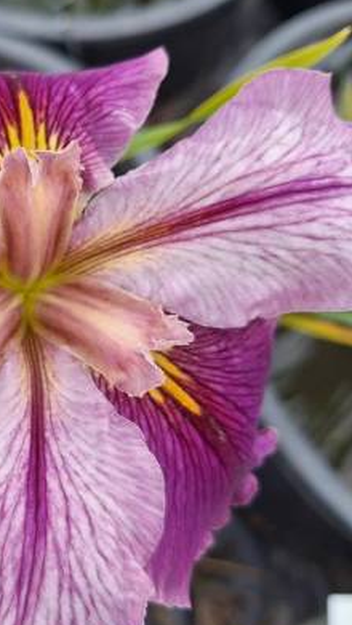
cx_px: -5
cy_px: 313
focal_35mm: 41
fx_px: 680
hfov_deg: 27.3
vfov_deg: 49.4
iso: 40
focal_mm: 5.54
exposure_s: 1/420
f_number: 1.8
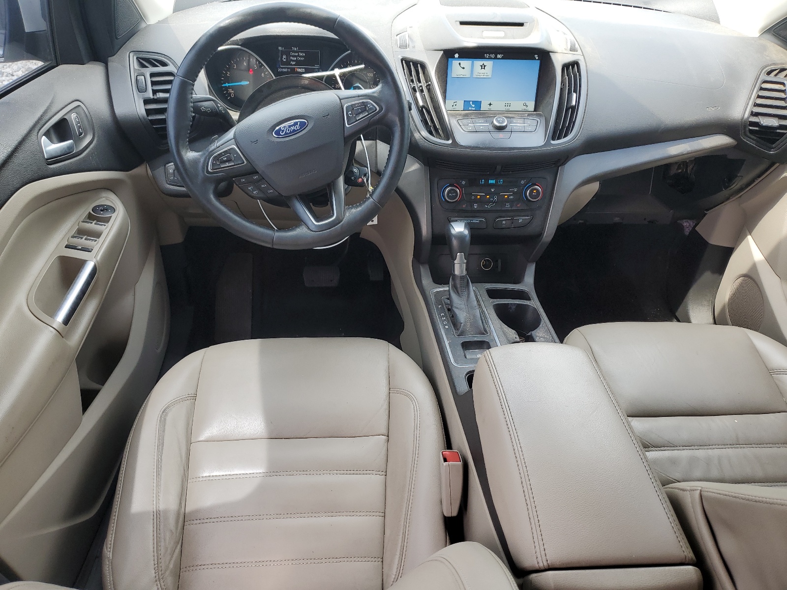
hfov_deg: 67.3
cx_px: 394
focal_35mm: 26
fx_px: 591
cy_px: 295
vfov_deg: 53.1
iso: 50
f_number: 1.5
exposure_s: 1/227
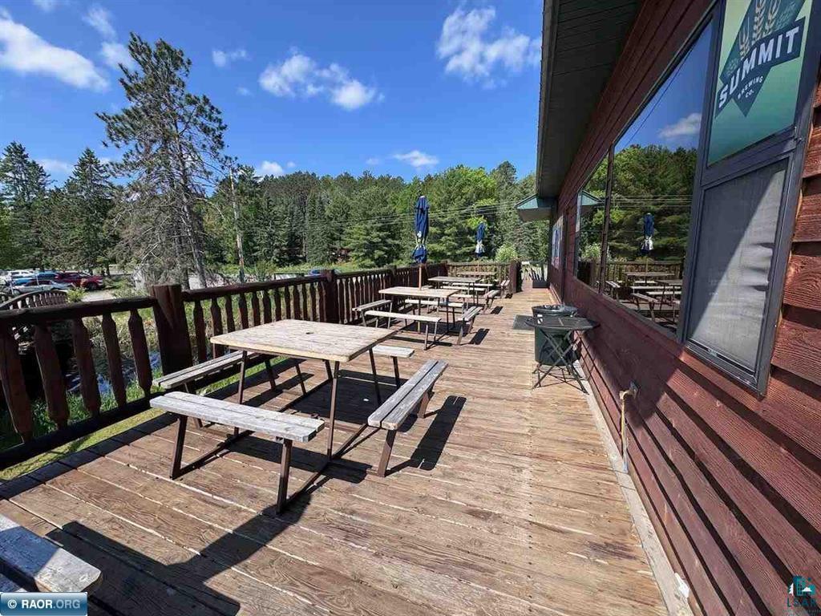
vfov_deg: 85.7
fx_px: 332
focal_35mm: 14
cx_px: 410
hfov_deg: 102.1
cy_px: 308
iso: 50
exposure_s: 1/1370
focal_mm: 2.22
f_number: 2.2
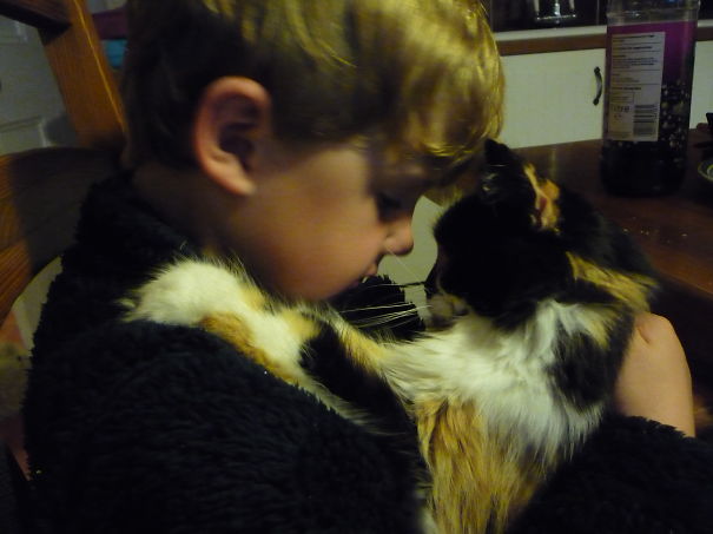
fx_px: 618
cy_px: 267
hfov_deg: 60.0
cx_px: 356
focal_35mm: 30
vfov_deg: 46.8
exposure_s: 1/20
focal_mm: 5.2
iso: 800
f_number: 3.3
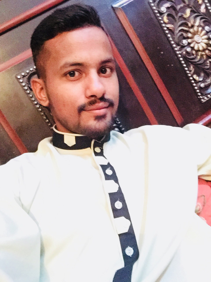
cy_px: 141
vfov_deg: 58.4
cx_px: 106
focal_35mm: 31
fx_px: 252
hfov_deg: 45.4
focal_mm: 2.65
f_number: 2.2
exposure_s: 1/17
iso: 1000
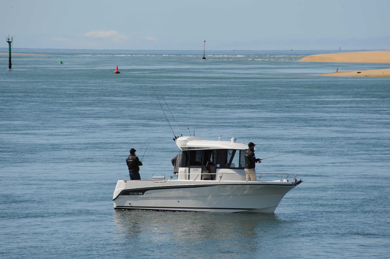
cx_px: 195
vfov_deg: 5.1
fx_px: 2923
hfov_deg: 7.6
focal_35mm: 270
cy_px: 130
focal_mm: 270
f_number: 8
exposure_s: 1/1000
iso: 200
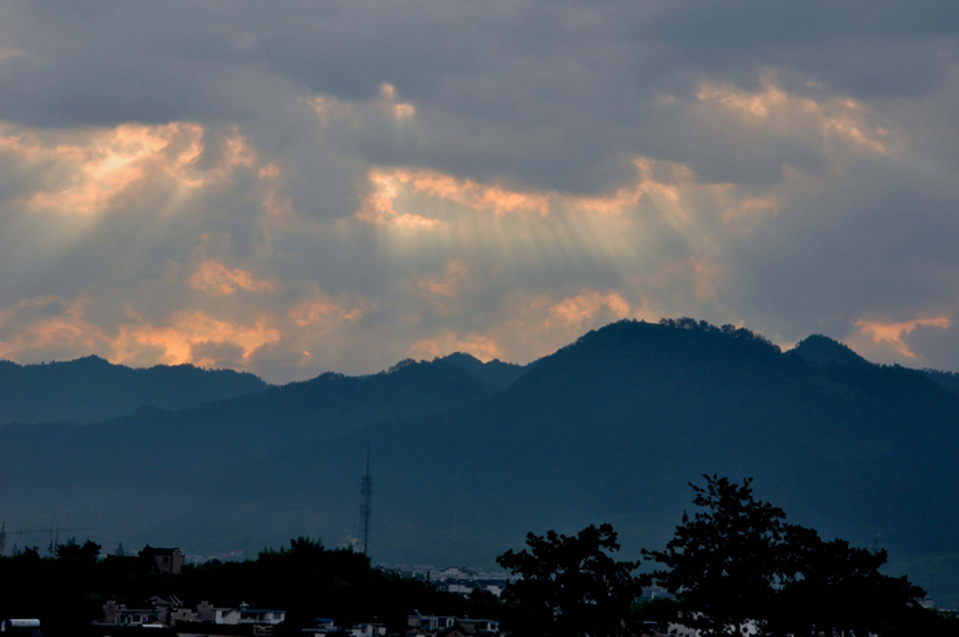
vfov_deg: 13.8
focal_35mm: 99
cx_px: 480
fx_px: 2634
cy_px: 318
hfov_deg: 20.6
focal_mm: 66
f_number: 20
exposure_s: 1/30
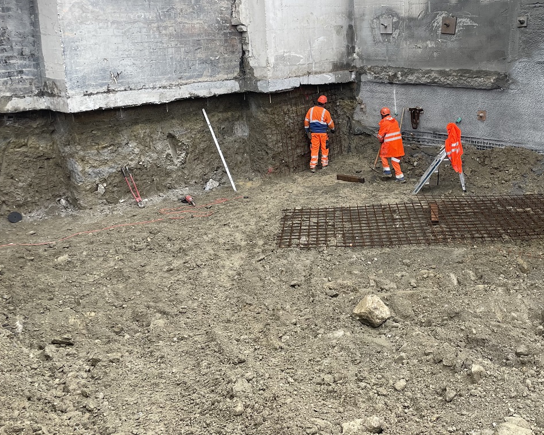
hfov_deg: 45.2
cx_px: 357
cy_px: 151
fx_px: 644
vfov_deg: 37.0
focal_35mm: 40
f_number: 1.6
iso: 32
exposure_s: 1/615
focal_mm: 4.2
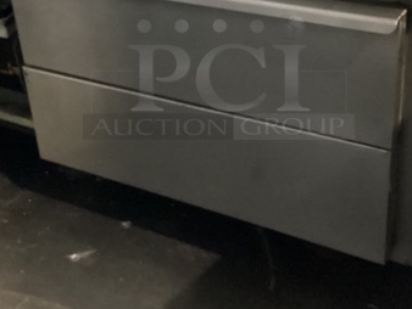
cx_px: 219
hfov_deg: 34.3
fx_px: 667
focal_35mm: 56
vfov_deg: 25.8
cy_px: 75
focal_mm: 3.3
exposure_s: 1/17
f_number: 2.4
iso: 800
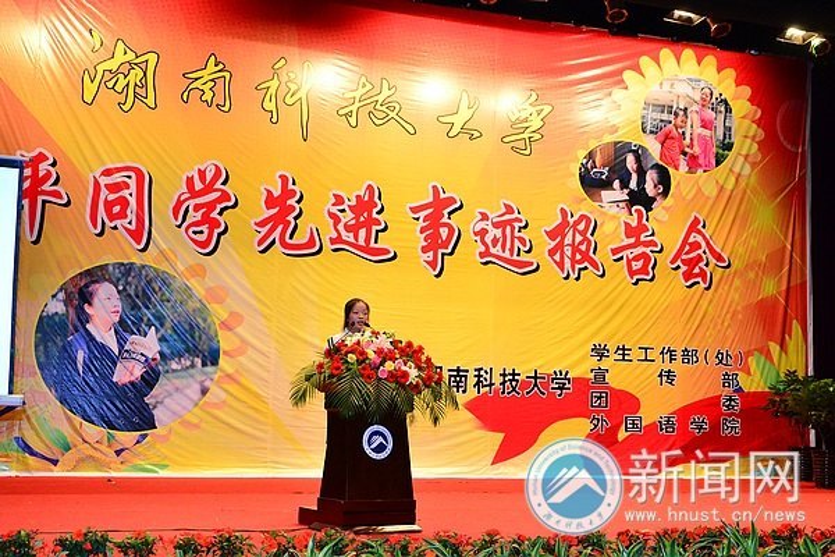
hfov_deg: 51.3
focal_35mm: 38
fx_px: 870
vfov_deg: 35.5
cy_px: 278
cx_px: 418
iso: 2000
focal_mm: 25
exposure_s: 1/125
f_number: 5.6
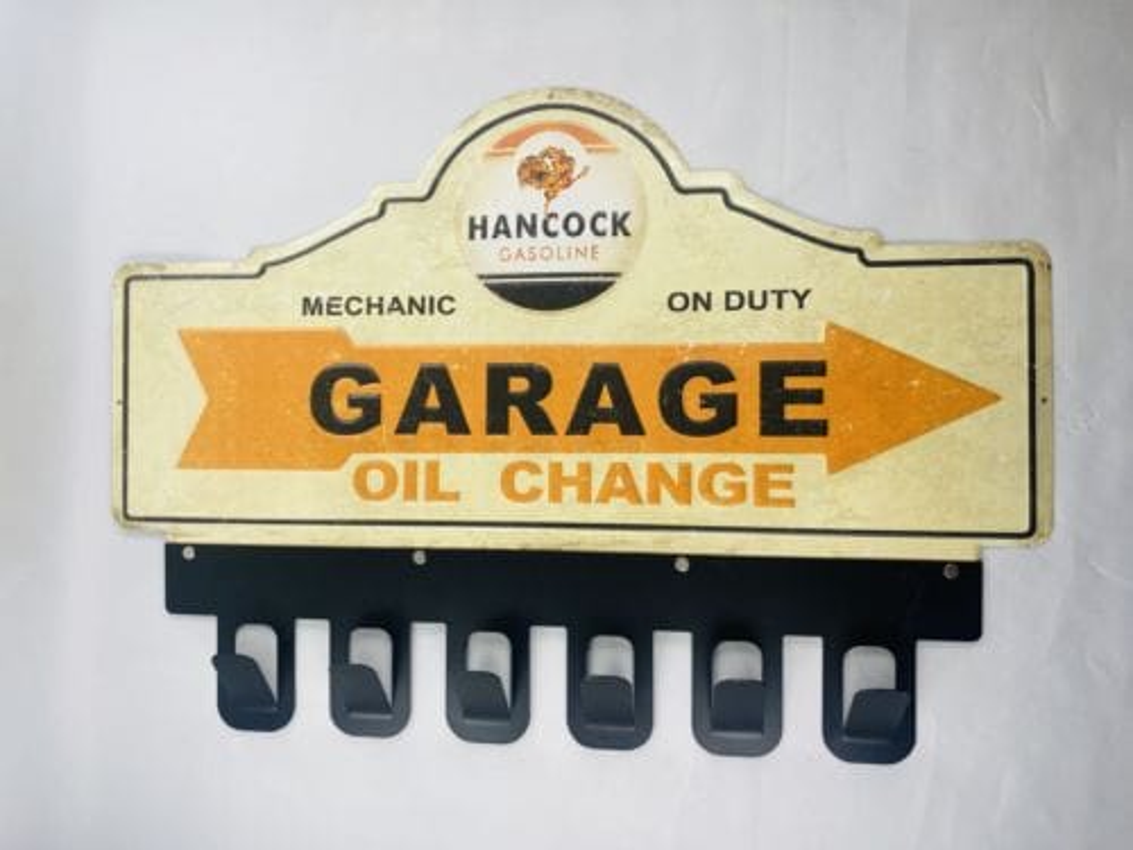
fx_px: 851
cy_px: 425
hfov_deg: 67.3
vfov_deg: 53.1
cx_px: 566
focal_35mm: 26
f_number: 1.8
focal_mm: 4.25
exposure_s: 1/100
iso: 64
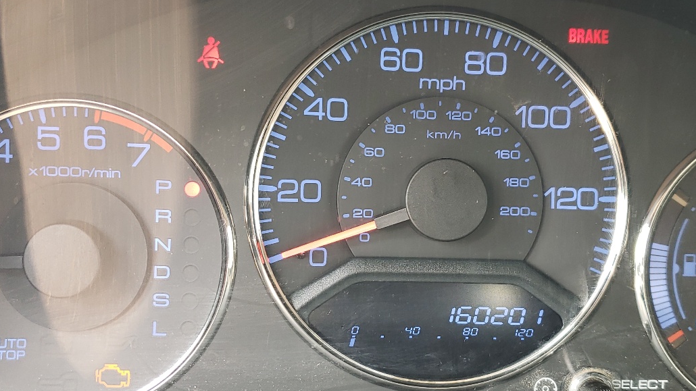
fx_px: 812
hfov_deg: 46.0
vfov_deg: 27.1
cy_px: 185
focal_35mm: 44
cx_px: 431
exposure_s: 1/60.2
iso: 63
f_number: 1.5
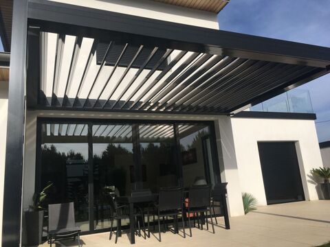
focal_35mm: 29
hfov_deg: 61.7
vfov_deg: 48.2
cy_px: 124
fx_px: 276
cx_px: 165
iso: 25
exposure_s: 1/2959
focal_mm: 4.15
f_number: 2.2
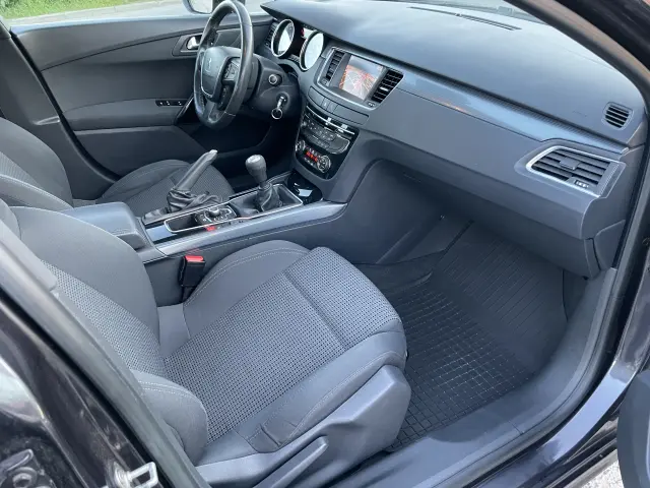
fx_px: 488
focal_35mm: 26
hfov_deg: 67.3
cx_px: 325
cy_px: 244
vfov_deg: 53.1
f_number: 1.6
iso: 320
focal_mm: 4.2
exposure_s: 1/60
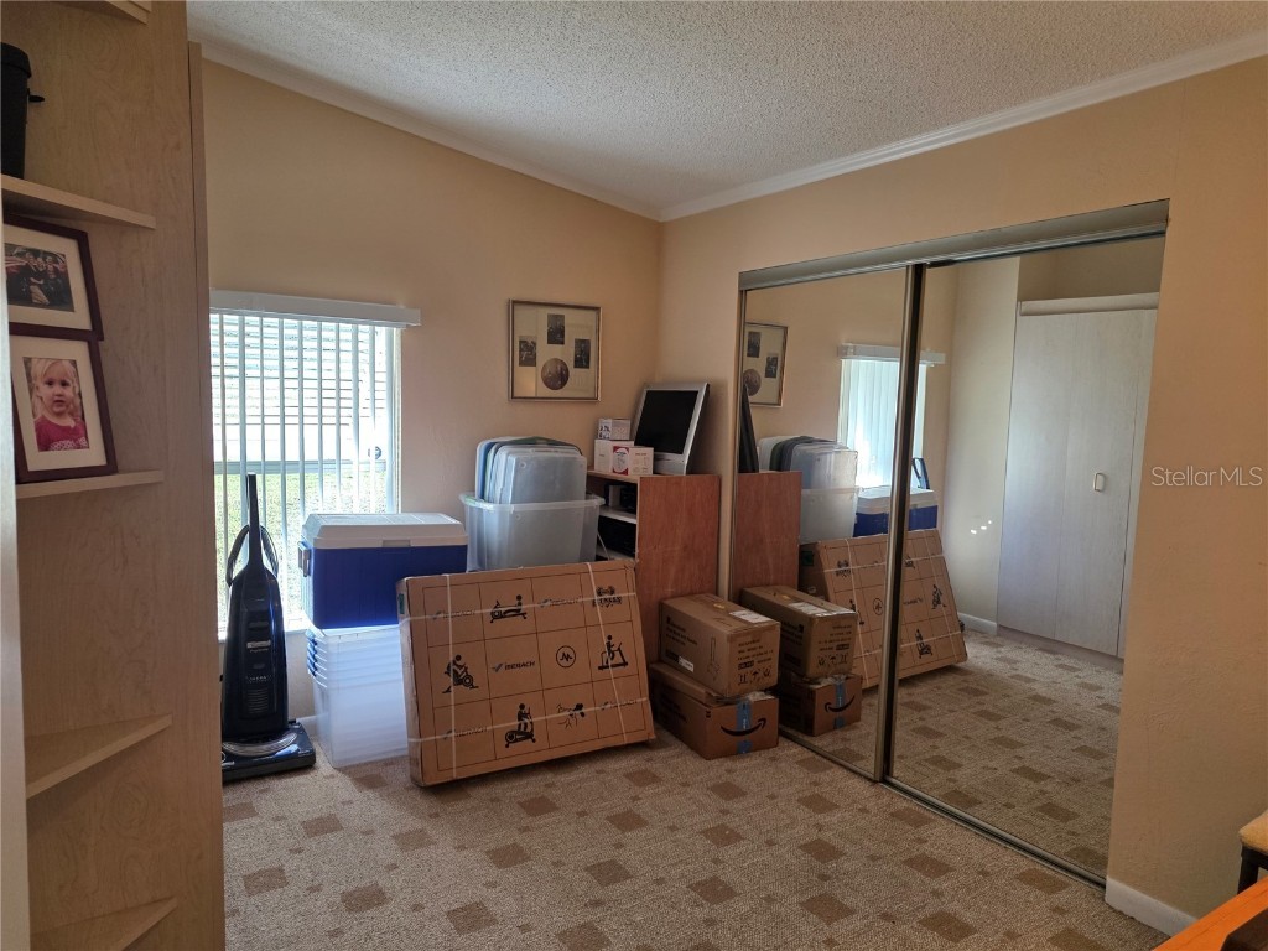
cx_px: 634
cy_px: 476
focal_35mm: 23
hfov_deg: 73.9
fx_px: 843
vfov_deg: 58.9
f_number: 1.7
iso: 125
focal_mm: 6.25
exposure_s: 1/120
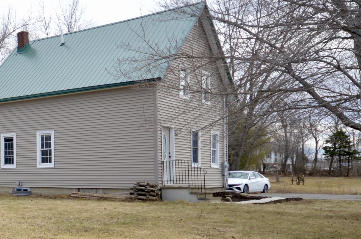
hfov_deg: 32.4
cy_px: 157
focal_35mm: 52
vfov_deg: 25.8
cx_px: -60
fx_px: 521
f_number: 7.1
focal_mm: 14
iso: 100
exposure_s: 1/200
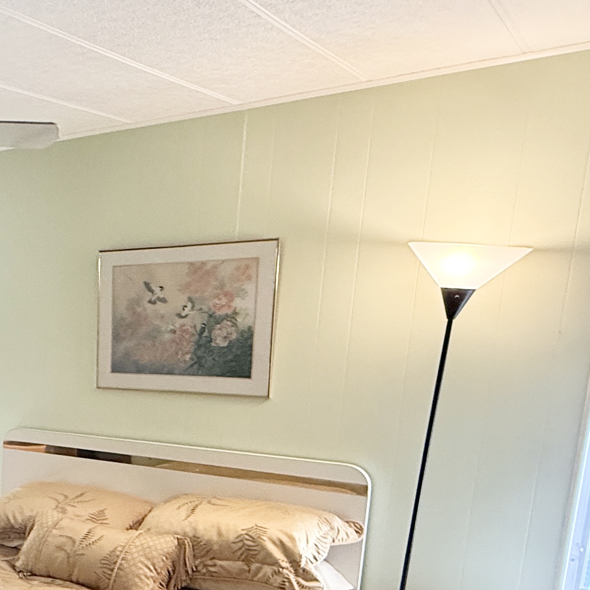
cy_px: 483
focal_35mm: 42
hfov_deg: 33.8
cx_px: -86
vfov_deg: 38.3
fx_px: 810
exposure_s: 1/60
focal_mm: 2.22
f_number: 2.2
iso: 200
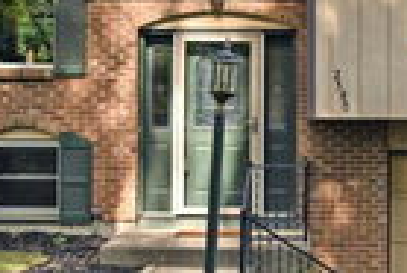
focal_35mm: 72
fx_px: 813
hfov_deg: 27.7
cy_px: 116
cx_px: 307
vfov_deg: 19.0
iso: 200
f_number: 5
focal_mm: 19.5
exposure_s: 1/250
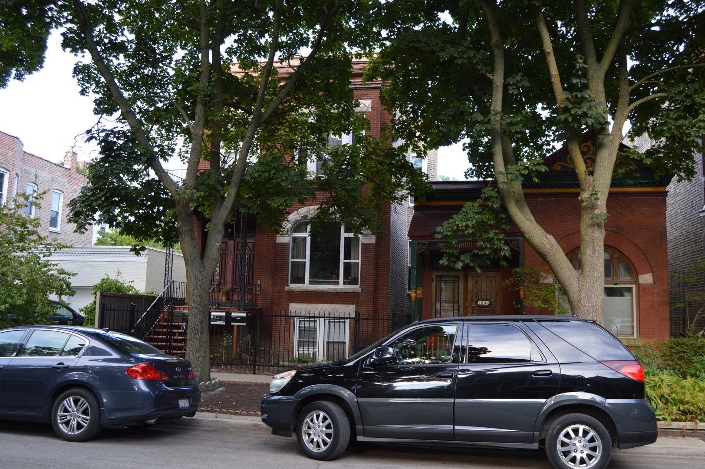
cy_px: 234
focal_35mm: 30
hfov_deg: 62.0
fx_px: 587
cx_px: 352
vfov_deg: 43.5
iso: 400
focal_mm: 20
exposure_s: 1/125
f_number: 5.6
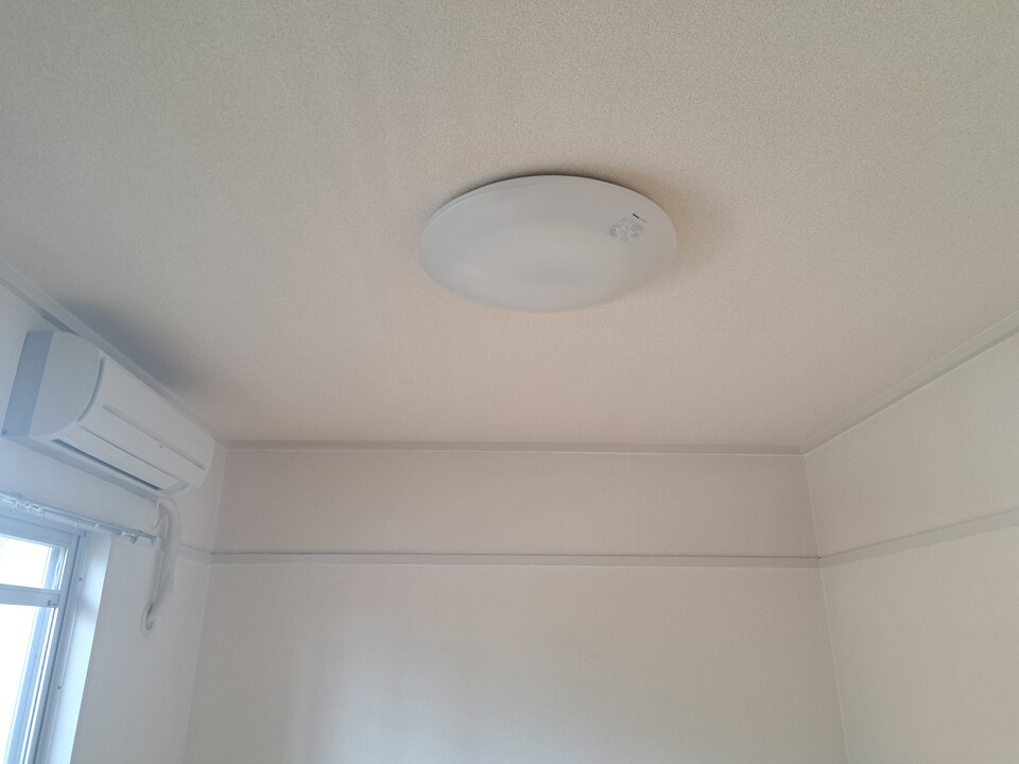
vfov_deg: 56.8
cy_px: 382
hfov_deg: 71.6
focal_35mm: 24
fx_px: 706
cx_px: 510
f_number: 1.8
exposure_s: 1/50
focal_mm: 5.23
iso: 200
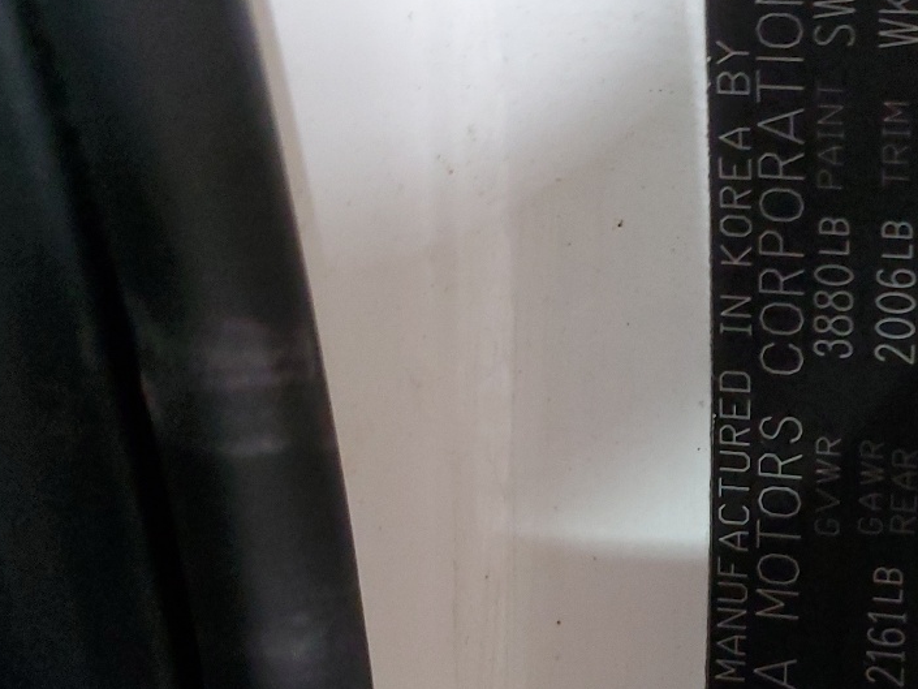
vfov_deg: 24.7
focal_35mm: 59
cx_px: 897
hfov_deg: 30.6
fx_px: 1565
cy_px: 465
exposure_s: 1/40
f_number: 1.5
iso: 282
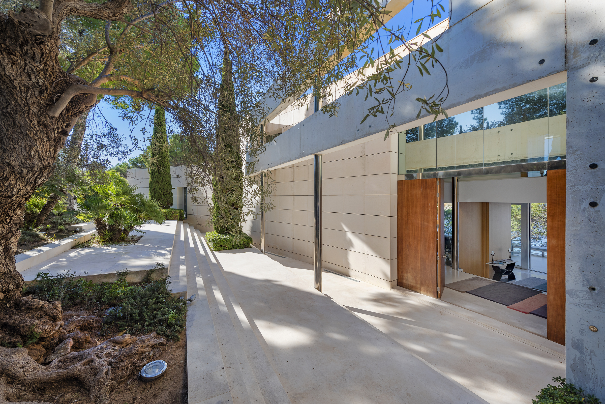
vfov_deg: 81.3
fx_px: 235
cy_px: 202
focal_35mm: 14
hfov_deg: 104.2
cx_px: 302
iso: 100
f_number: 8
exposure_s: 1/320
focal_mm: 14
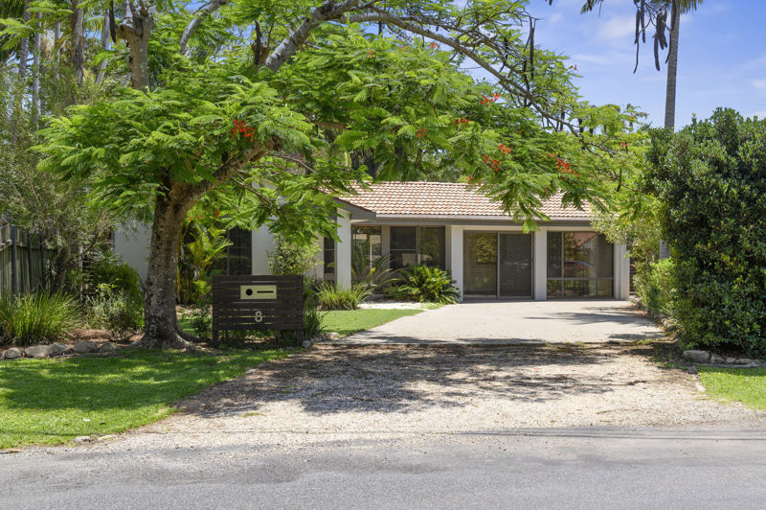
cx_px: 383
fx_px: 850
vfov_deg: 33.3
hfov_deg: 48.5
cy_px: 255
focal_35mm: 40
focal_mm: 40
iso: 160
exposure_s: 1/250
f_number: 9
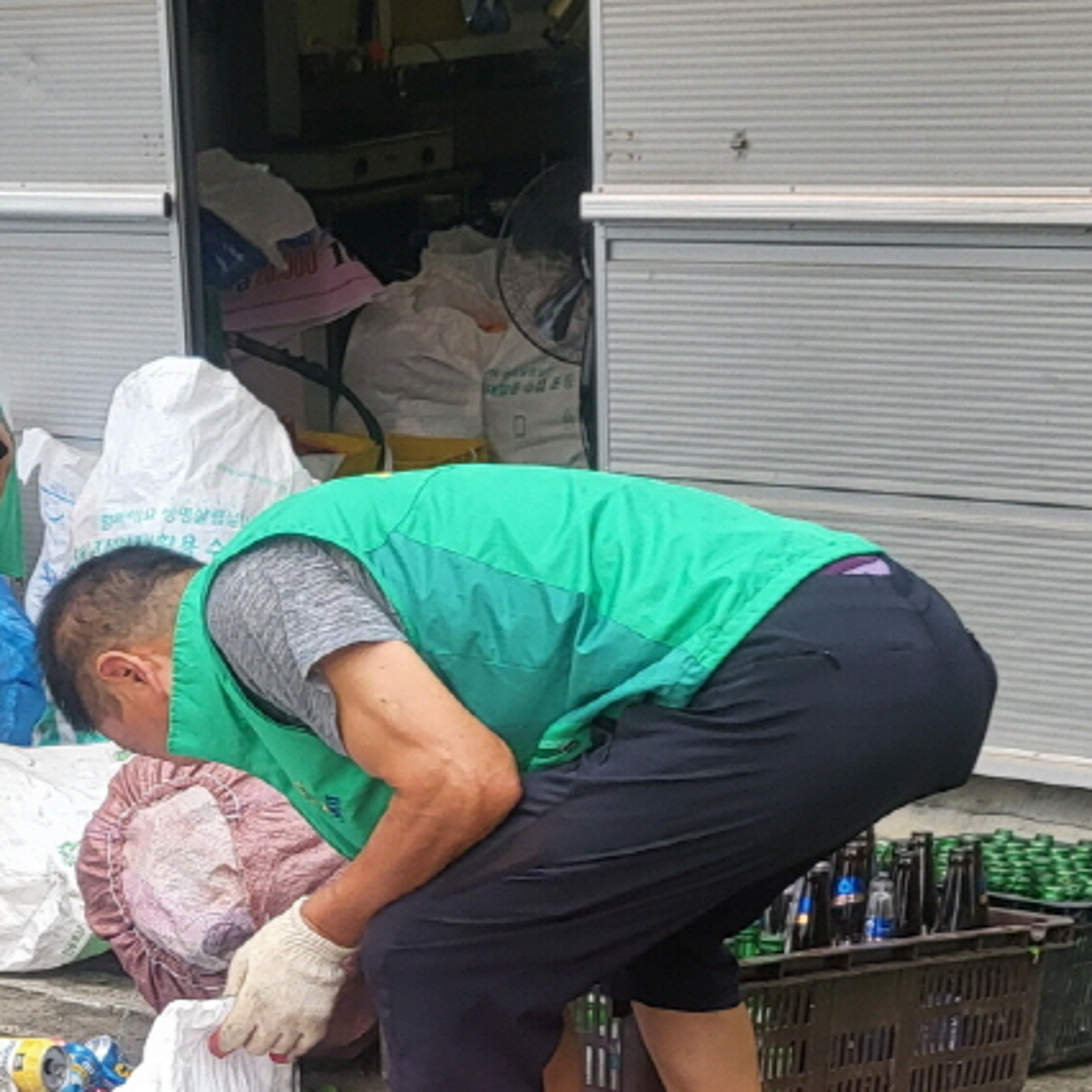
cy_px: 998
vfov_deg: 20.9
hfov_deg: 21.1
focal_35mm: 81
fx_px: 2891
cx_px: 169
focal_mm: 4.25
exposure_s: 1/477
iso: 50
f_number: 1.8
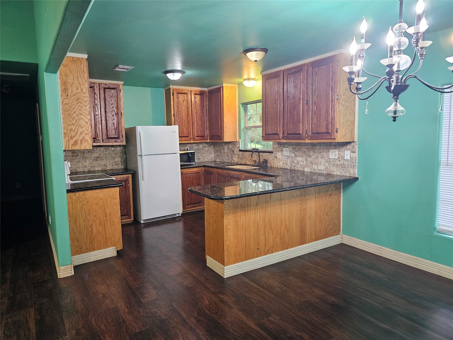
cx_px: 226
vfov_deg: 58.9
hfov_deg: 73.9
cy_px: 170
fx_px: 301
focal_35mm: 23
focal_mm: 6.3
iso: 1000
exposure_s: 1/120
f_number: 1.7
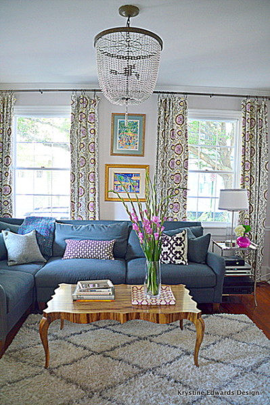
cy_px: 202
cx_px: 135
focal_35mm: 27
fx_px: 304
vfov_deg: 67.4
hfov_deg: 47.9
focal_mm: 18
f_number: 3.5
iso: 360
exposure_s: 1/30
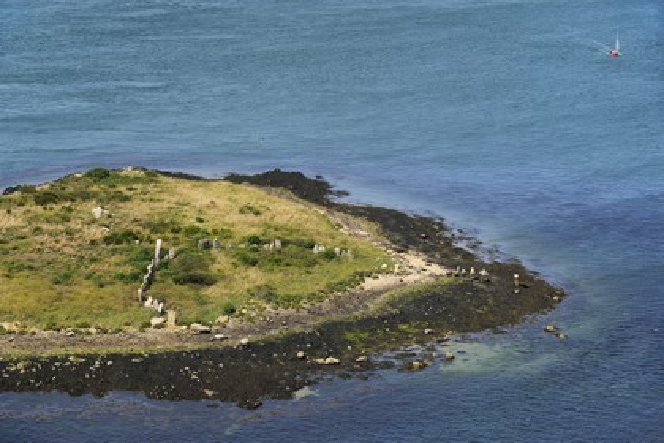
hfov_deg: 17.1
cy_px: 222
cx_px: 332
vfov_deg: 11.4
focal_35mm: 120
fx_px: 2213
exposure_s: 1/1250
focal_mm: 120
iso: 400
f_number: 7.1
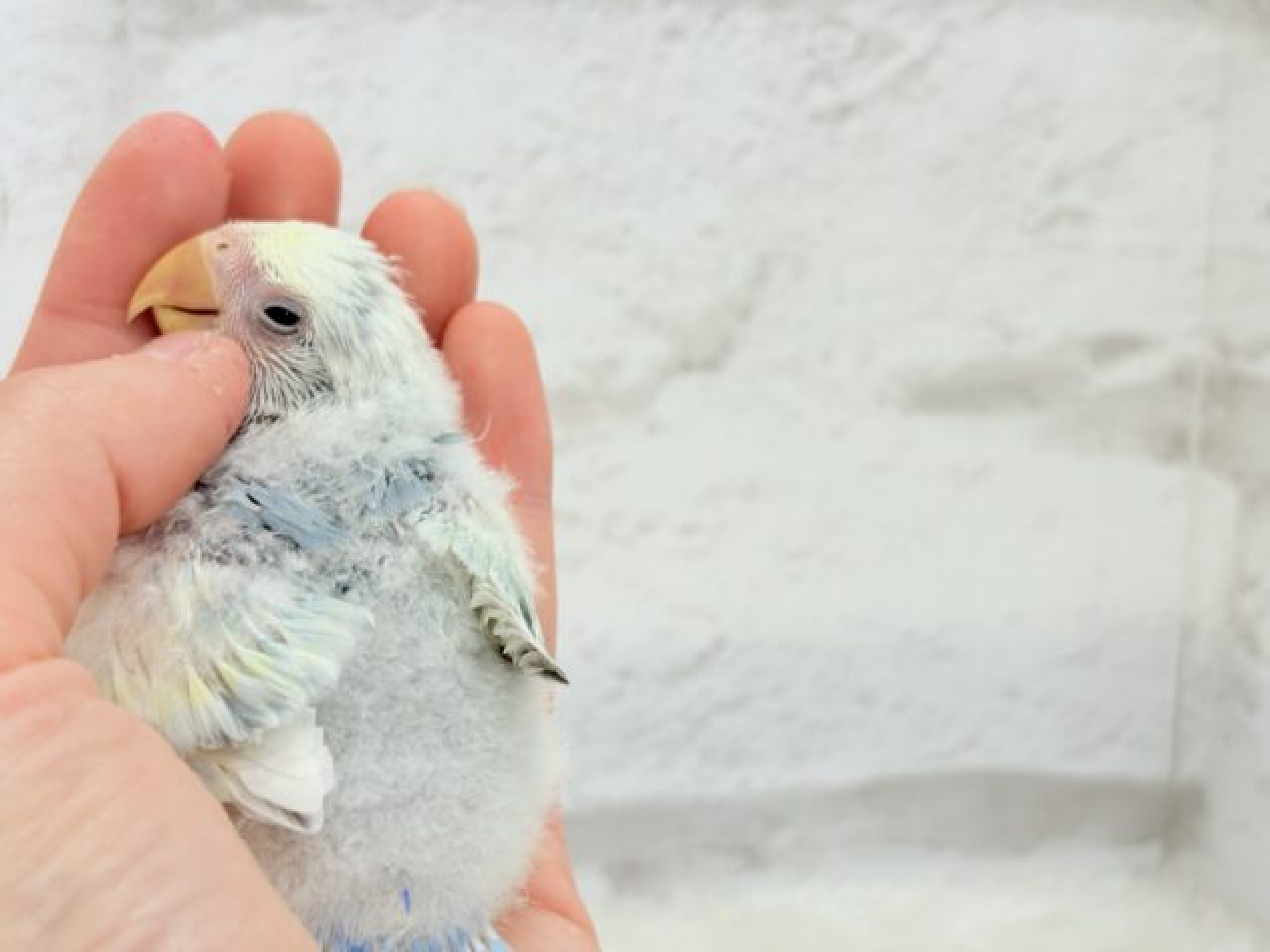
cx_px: 635
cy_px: 476
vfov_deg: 28.0
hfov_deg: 36.8
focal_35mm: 52
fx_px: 1908
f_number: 1.6
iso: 32
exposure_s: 1/50
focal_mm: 5.96
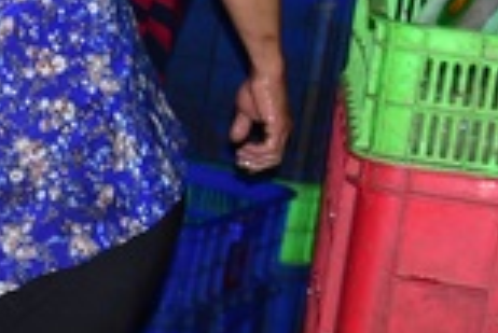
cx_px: -453
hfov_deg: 11.7
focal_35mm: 160
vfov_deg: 8.6
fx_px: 2215
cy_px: 162
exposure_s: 1/60
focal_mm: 38
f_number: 4
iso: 320
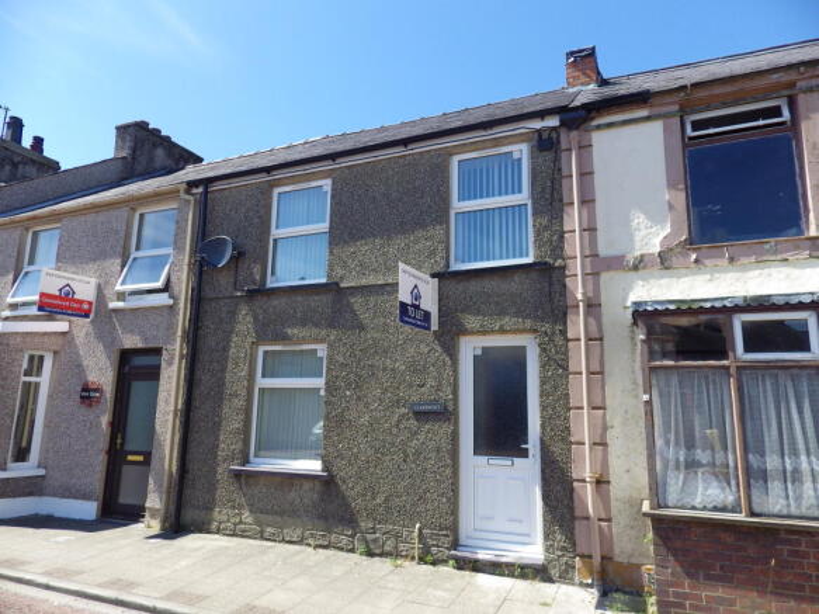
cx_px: 410
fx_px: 520
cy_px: 307
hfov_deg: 76.4
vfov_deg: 61.1
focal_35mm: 22
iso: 100
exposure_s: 1/640
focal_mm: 4
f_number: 3.1
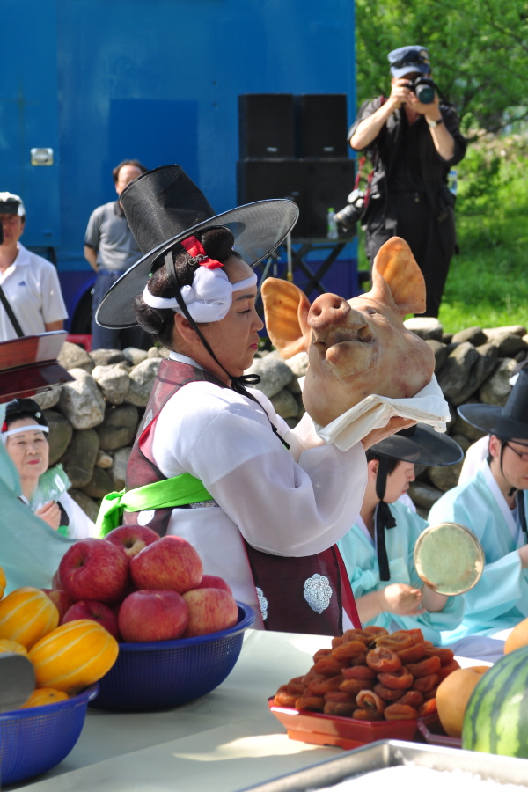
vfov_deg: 18.2
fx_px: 2475
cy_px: 396
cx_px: 264
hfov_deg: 12.2
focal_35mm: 112
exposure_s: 1/80
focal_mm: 75
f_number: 9
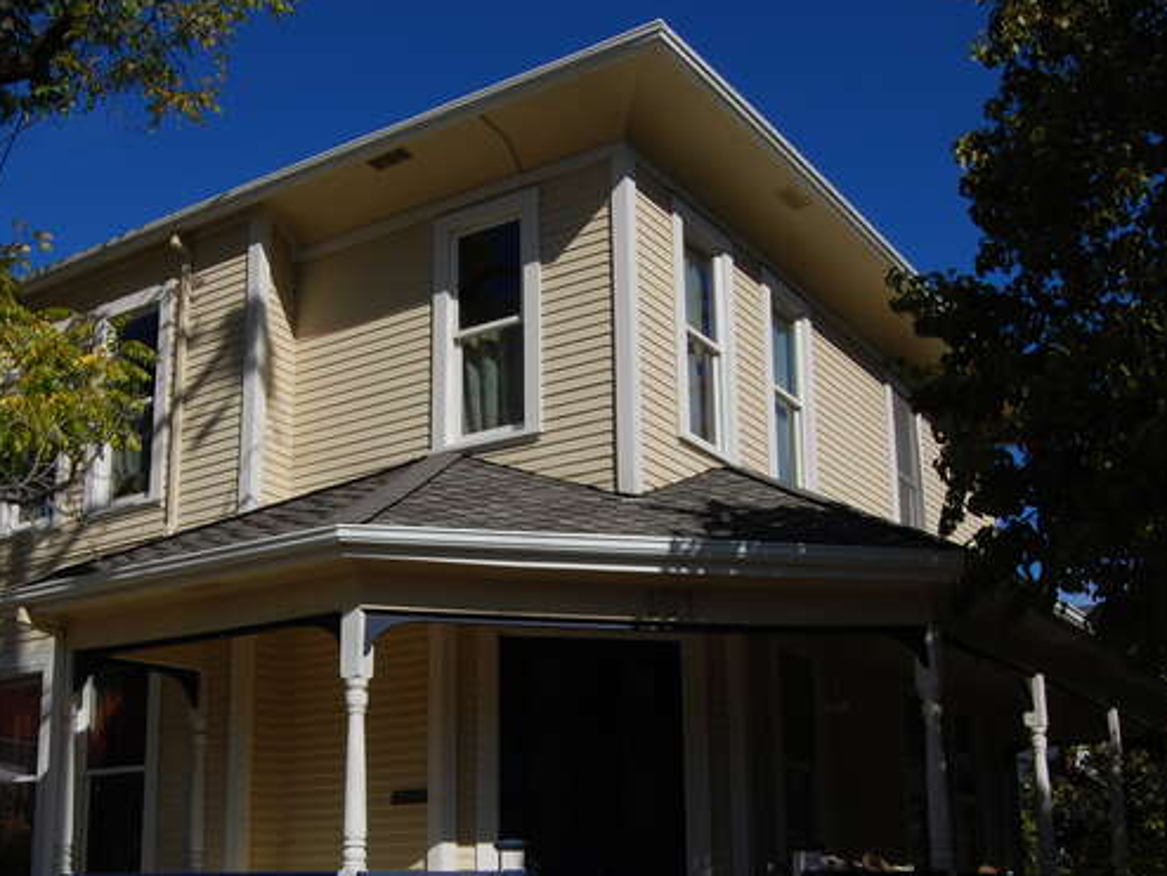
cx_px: 484
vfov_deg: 34.0
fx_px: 1417
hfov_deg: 44.6
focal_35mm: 42
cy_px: 588
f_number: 16
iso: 200
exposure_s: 1/250
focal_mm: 18
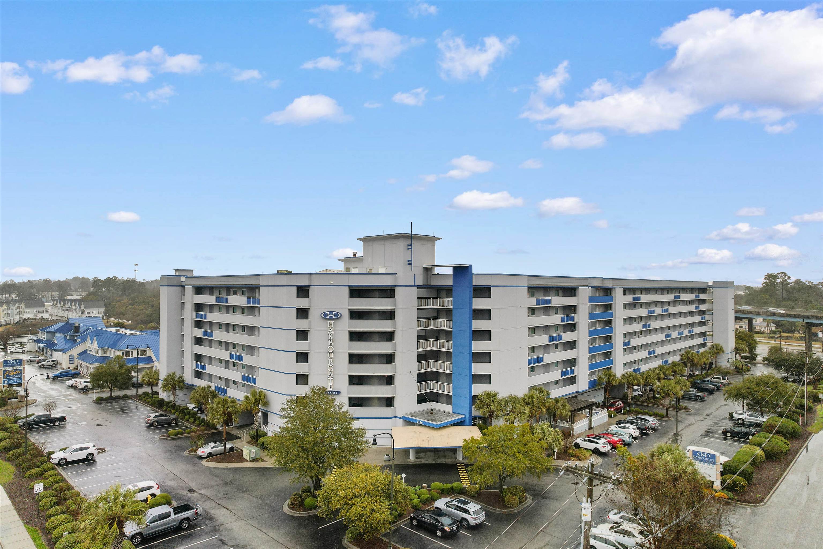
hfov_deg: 78.6
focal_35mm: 22
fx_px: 503
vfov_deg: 57.2
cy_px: 274
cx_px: 412
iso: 100
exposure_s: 1/120
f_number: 2.8
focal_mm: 8.38
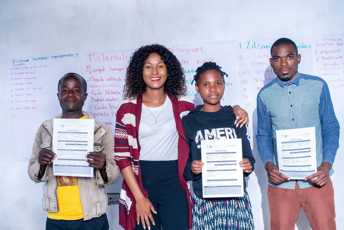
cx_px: 172
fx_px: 478
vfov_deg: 27.0
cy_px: 115
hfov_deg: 39.6
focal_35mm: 50
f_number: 3.2
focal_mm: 50
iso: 250
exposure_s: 1/250
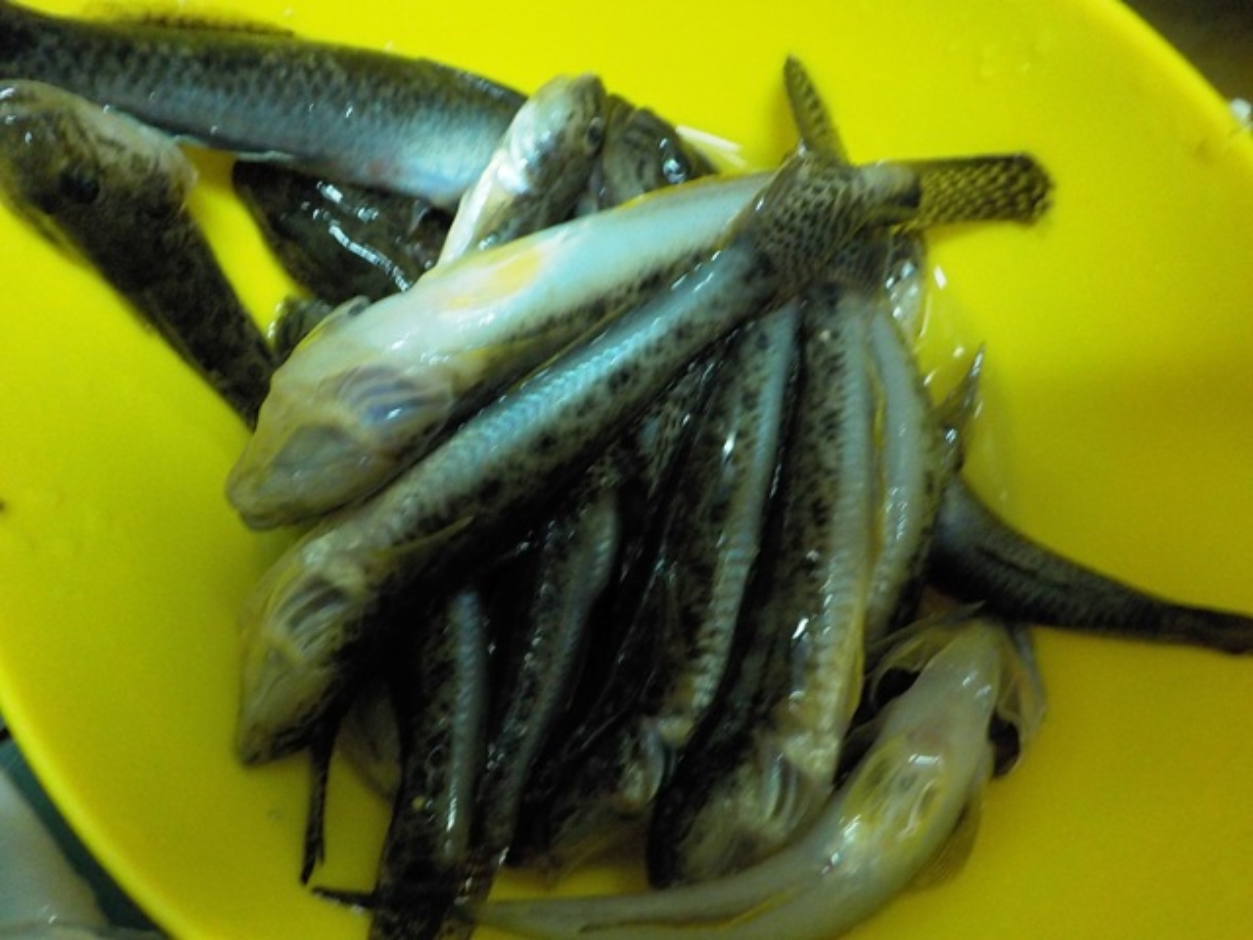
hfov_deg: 60.0
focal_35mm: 30
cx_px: 626
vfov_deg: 46.8
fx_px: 1086
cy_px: 470
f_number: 3.3
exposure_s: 1/15
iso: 400
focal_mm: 4.1
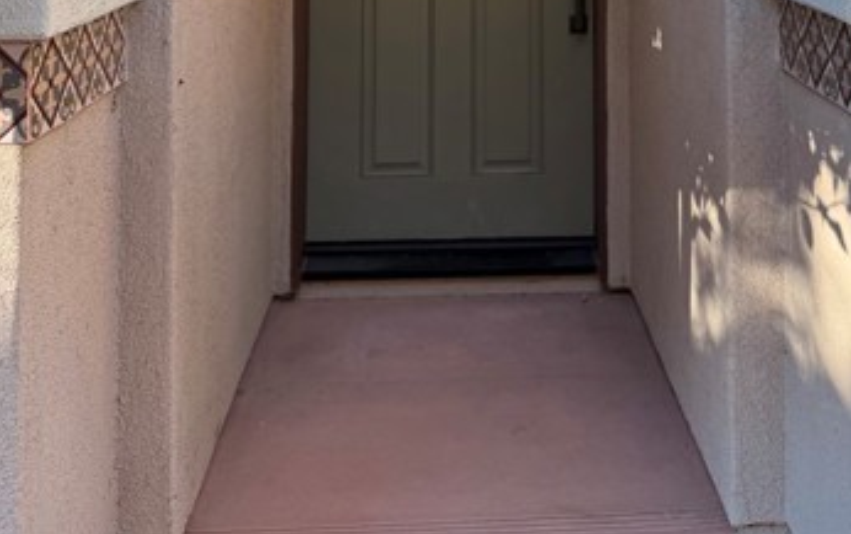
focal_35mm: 47
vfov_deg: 24.0
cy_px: -170
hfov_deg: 42.3
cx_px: 526
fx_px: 1091
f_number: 1.78
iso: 100
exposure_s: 1/393
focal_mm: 6.76
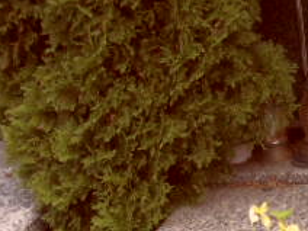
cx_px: 346
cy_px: 219
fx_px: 1032
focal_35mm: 116
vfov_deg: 12.6
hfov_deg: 16.4
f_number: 3.2
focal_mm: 3.9
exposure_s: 1/250
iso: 80
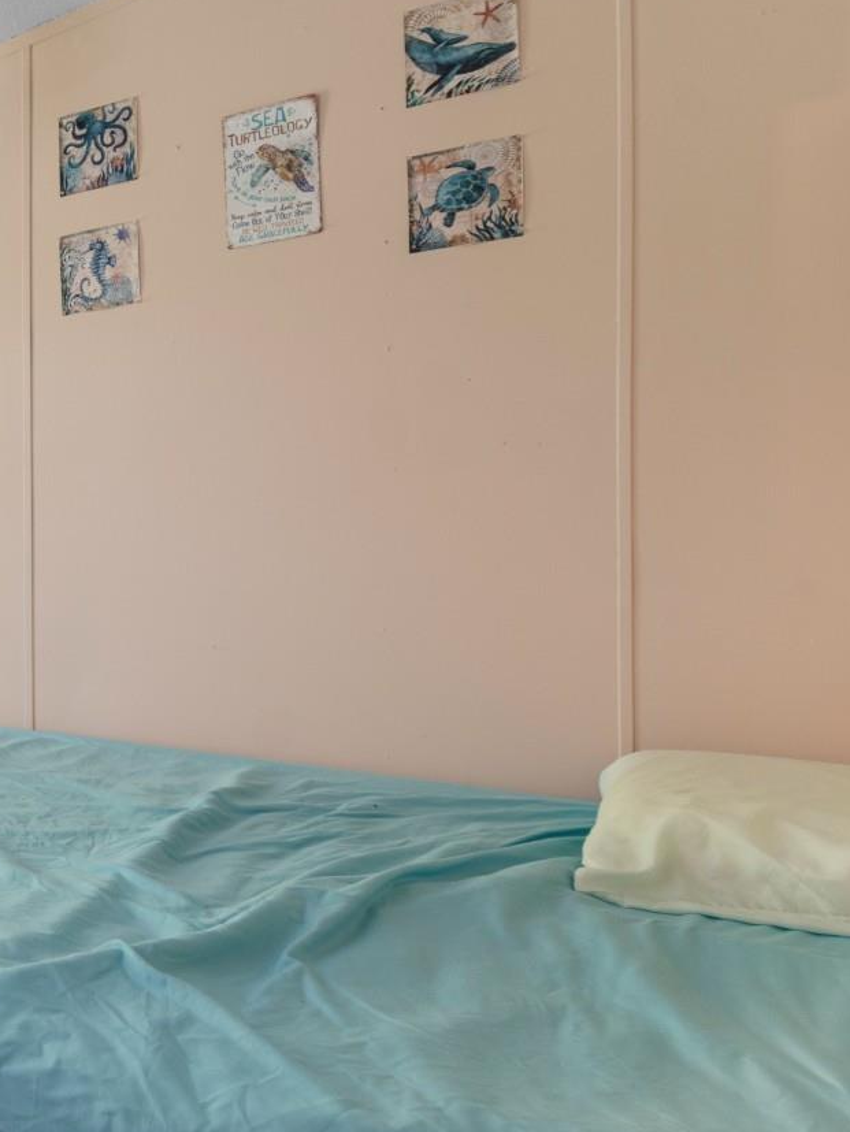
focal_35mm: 32
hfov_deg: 34.7
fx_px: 1047
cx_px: -183
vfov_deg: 56.7
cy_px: 524
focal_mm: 11.5
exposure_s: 5
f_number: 4.8
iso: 100
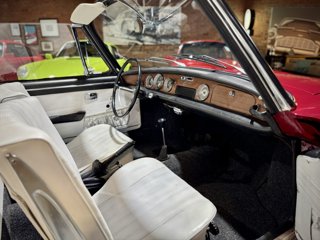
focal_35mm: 24
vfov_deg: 56.8
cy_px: 120
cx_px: 160
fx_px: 222
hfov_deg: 71.6
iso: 200
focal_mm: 6.76
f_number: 1.78
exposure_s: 1/50
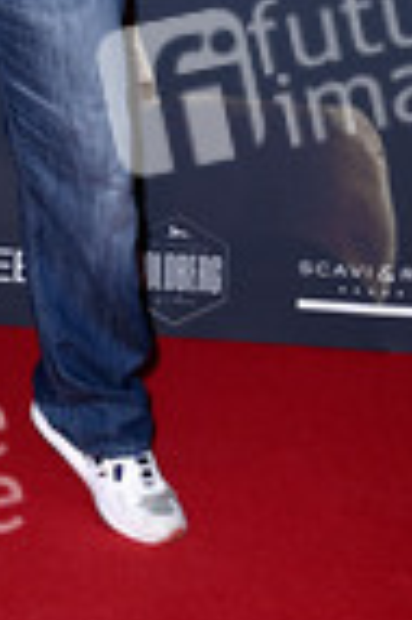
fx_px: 2306
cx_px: -74
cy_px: -143
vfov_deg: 14.8
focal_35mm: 134
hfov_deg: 10.1
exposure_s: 1/250
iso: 320
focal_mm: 48
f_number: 5.6
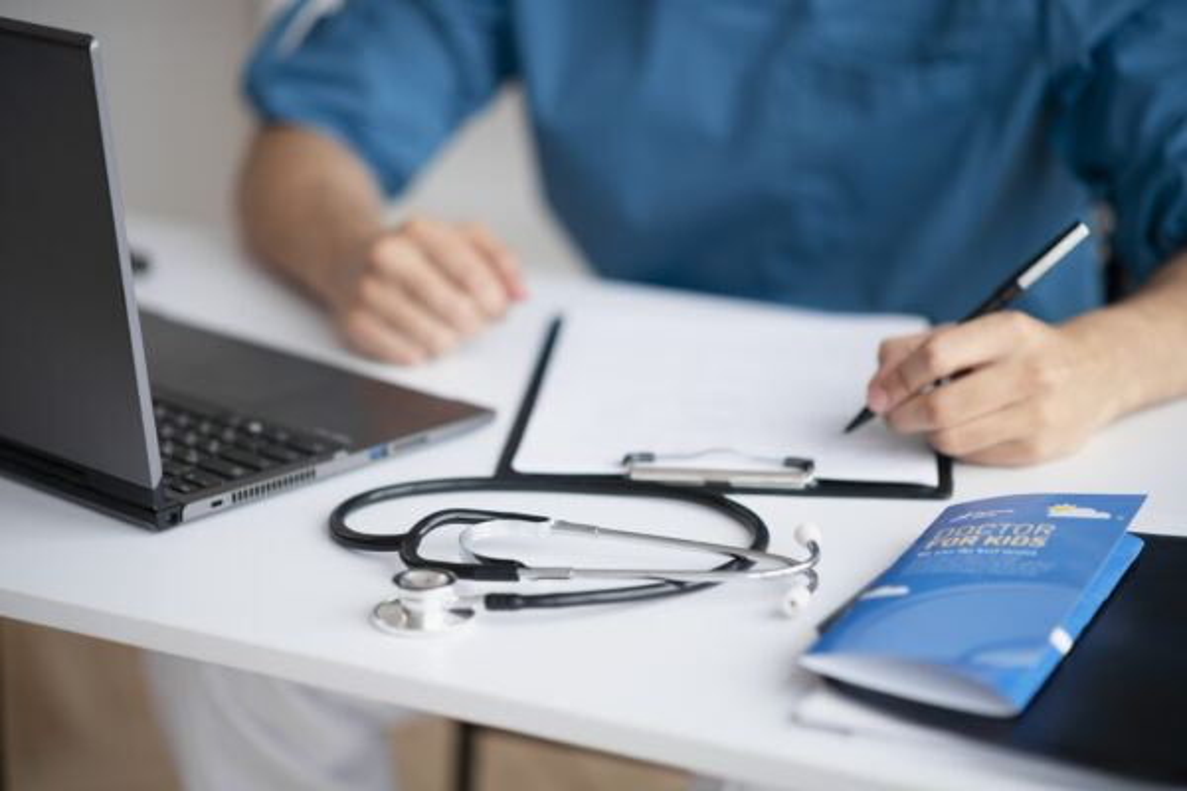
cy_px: 396
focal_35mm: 85
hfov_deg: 23.9
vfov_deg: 16.1
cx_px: 594
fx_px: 2802
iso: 280
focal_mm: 85
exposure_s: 1/180
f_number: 2
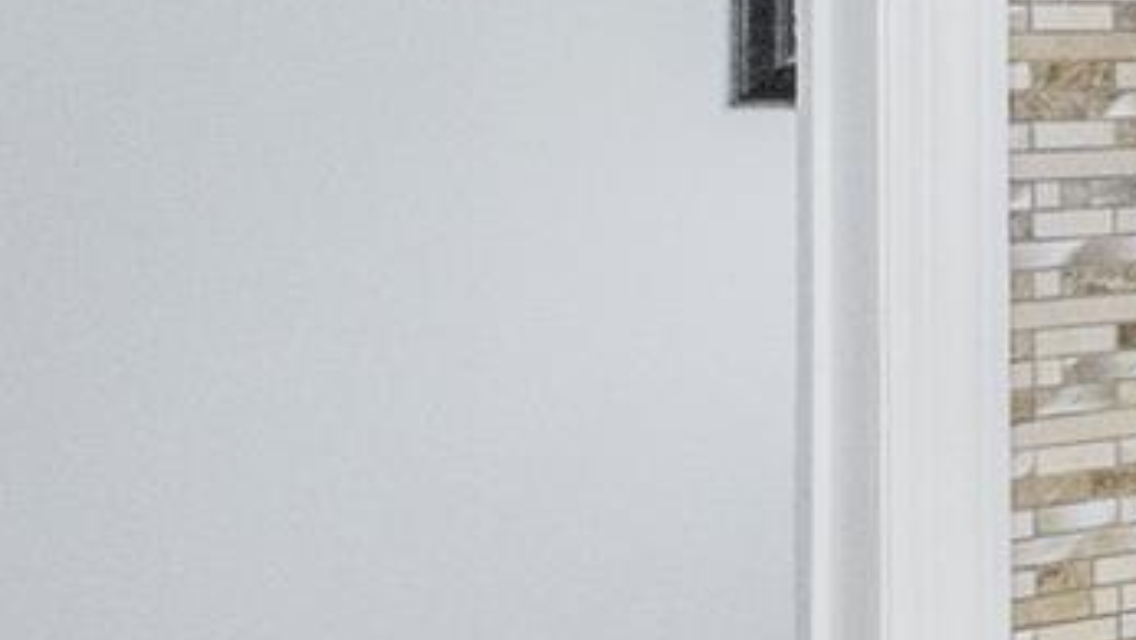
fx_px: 2803
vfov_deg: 12.9
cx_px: 1970
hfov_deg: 18.5
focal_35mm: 93
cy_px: 44
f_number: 8
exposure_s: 1/50
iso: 1600
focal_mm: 10
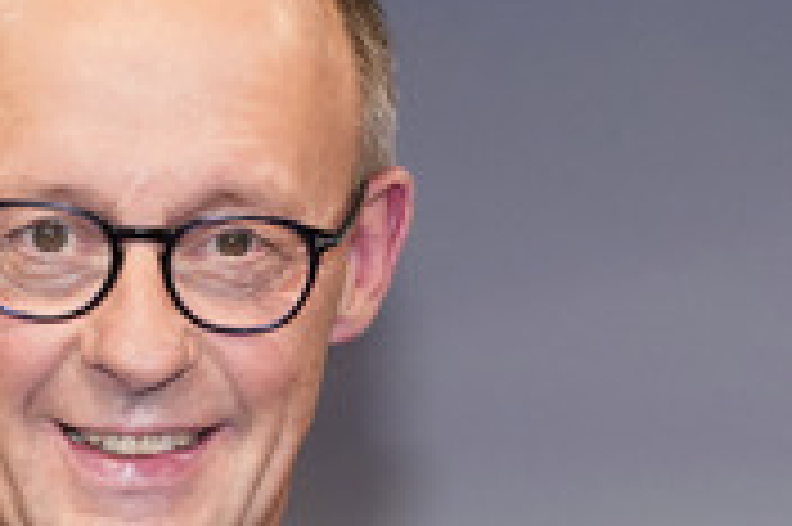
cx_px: 142
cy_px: 445
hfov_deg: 15.9
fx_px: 2813
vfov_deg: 10.6
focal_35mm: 128
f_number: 5.6
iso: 2000
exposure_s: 1/125
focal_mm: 50
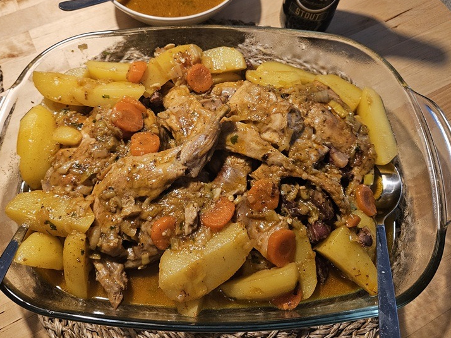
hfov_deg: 61.6
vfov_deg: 47.7
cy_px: 125
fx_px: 378
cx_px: 207
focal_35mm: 29
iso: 640
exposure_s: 1/100
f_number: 1.8
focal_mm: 5.4
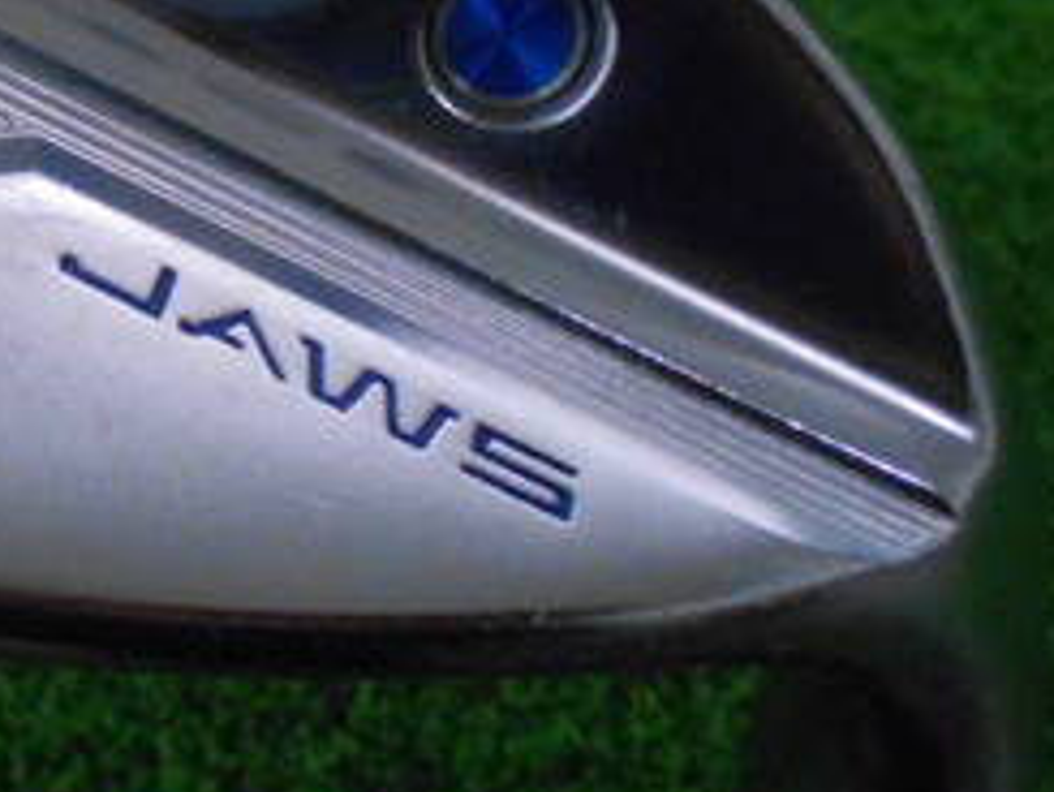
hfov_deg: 26.4
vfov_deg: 21.0
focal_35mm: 68
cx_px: -95
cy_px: 30
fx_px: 2072
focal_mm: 4.6
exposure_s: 1/250
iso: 720
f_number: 3.2
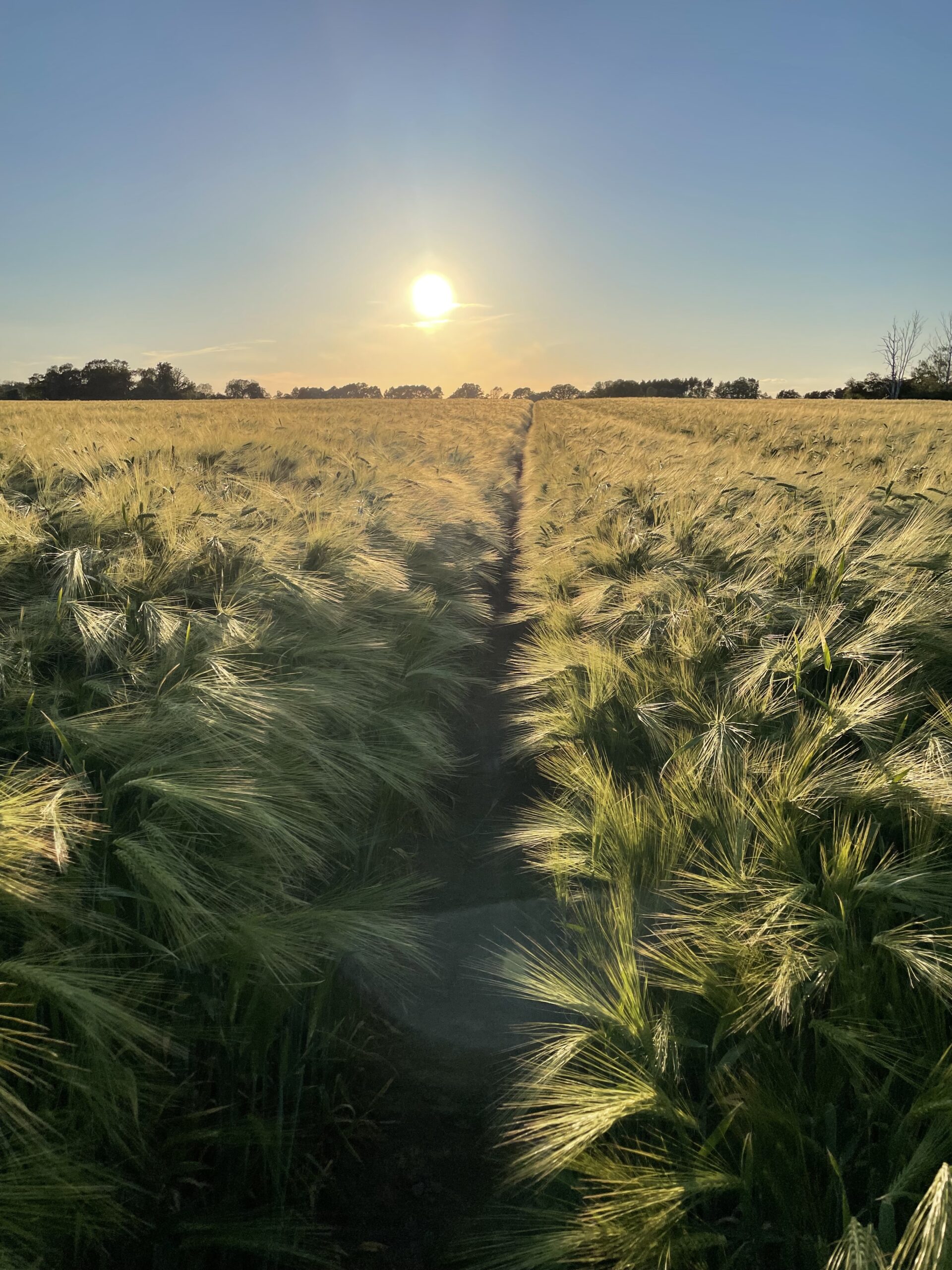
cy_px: 635
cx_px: 476
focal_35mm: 26
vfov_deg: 67.3
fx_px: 953
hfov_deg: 53.1
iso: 32
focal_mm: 4.2
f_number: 1.6
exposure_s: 1/4132
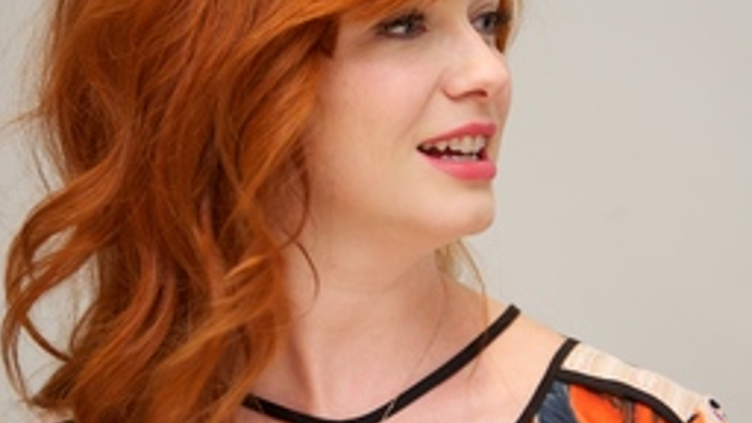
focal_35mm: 237
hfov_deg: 9.1
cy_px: 297
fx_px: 4726
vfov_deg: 5.1
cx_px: 379
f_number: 5.6
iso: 500
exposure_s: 1/60
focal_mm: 145
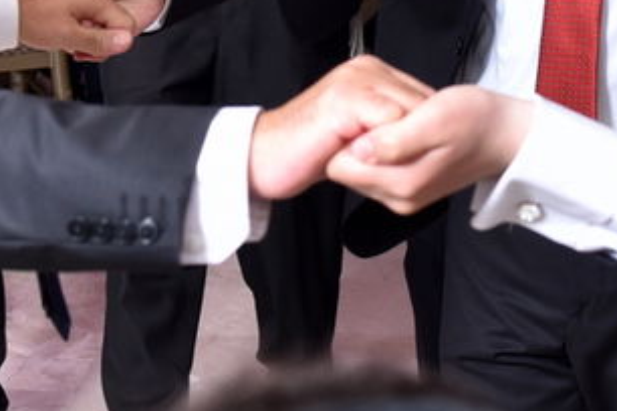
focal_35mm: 174
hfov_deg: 11.7
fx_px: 2982
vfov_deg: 7.8
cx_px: 536
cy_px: -136
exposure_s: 1/125
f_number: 4.5
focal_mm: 38
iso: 500
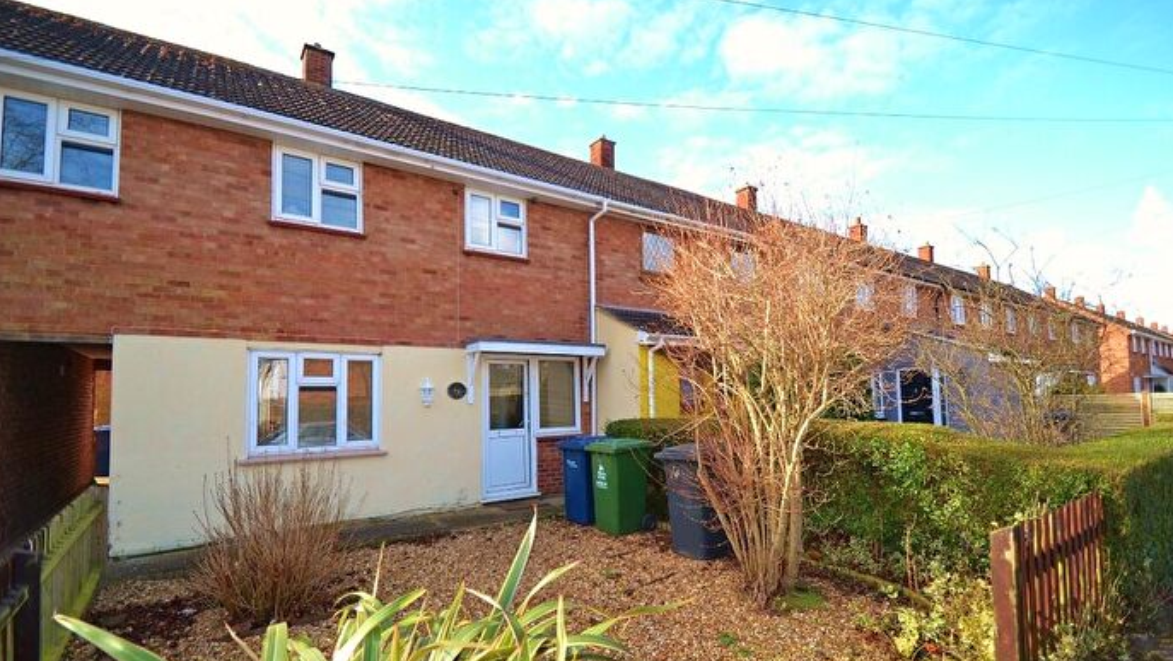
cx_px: 581
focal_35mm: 16
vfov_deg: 67.0
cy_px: 366
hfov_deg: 99.3
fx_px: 498
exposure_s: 1/200
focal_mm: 10
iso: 100
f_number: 4
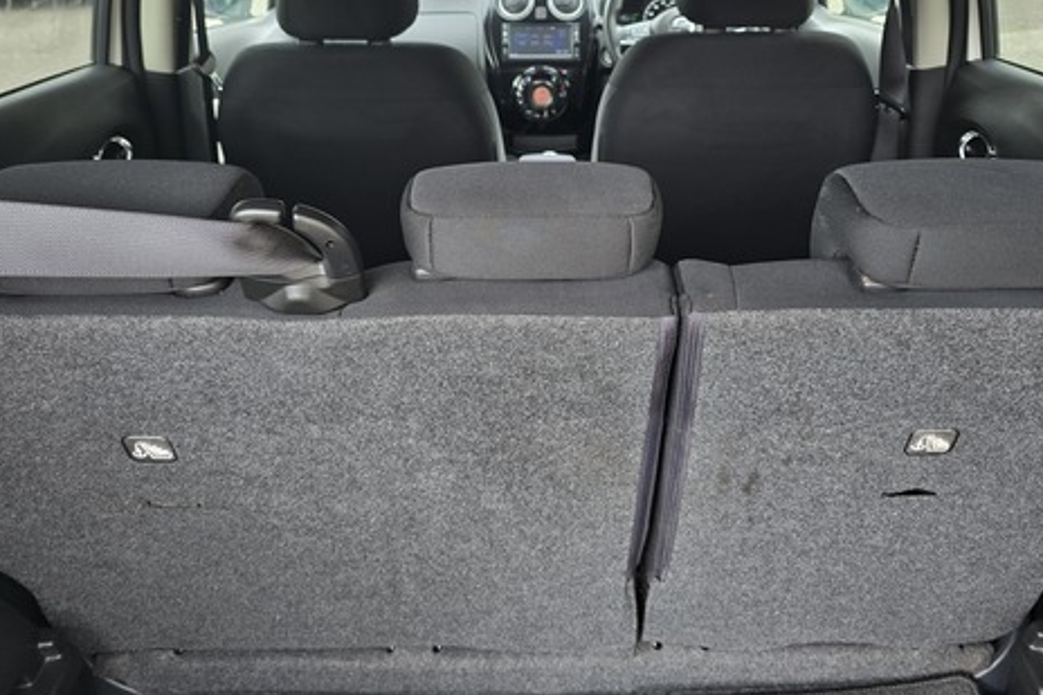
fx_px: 956
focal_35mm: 33
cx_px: 546
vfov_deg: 39.6
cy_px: 250
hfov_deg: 57.2
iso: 100
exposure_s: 1/180
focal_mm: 6.3
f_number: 1.7
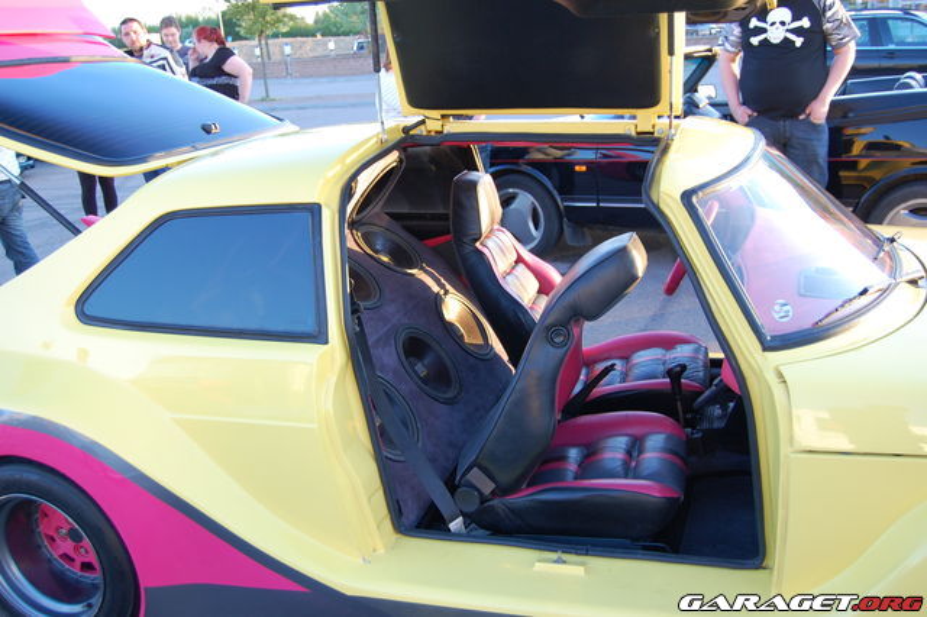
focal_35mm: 34
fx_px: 888
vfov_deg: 38.3
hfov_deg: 55.1
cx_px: 464
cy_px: 308
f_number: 4.5
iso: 400
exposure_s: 1/80
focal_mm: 23
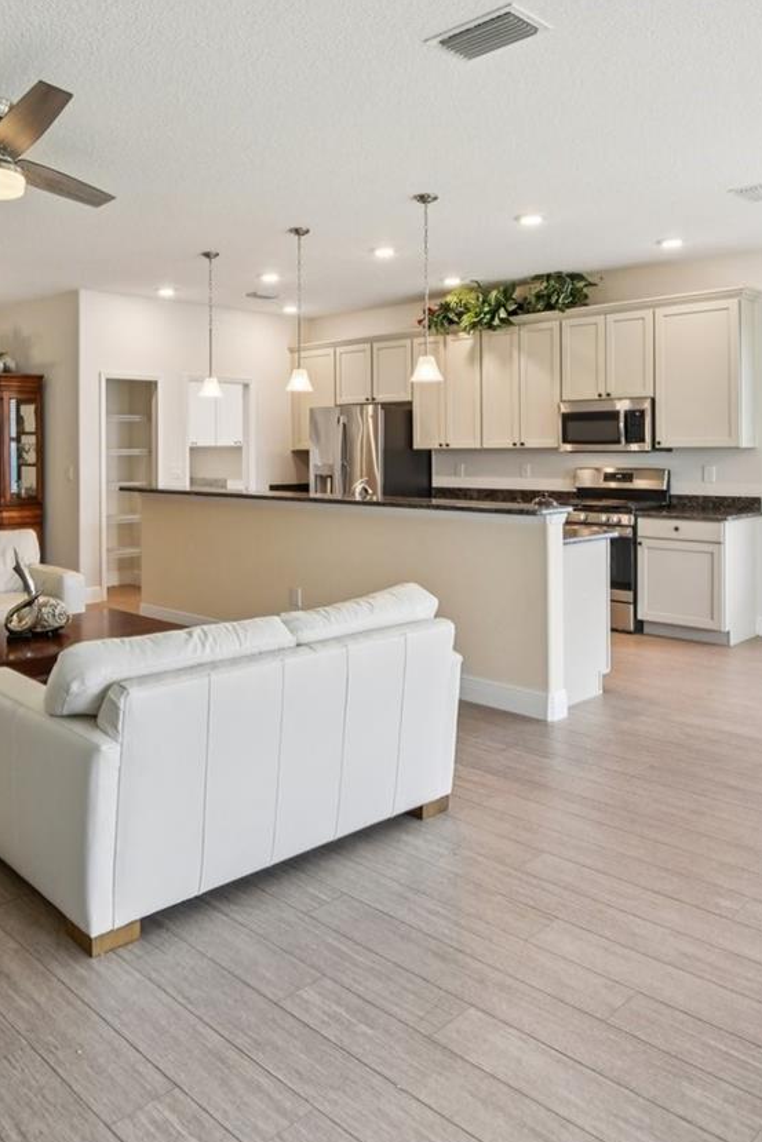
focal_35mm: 27
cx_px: 252
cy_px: 464
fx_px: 857
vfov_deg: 66.8
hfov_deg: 47.2
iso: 400
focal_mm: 14
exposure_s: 1/40
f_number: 8
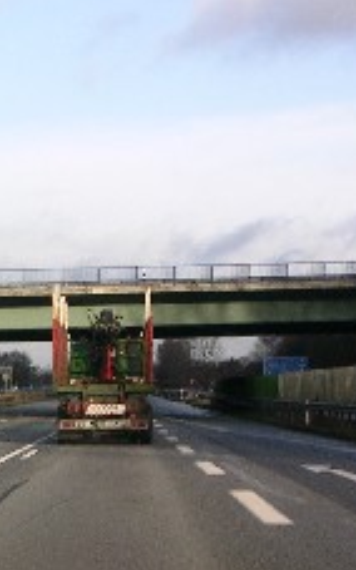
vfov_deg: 16.6
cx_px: 6
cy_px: 326
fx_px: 1955
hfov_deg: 10.3
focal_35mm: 126
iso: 50
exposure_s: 1/74.8
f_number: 7.5
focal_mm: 11.6
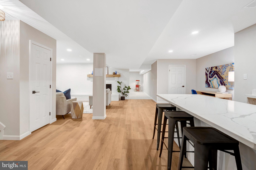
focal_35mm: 16
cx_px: 128
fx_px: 114
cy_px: 85
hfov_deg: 96.7
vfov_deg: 73.7
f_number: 8
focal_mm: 16
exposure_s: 1/10
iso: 1250
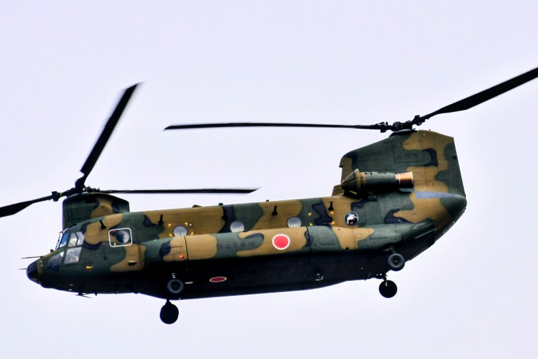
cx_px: 307
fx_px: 9145
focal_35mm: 612
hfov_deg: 3.4
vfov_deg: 2.2
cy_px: 194
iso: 80
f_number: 5.6
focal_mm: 440
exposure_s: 1/500
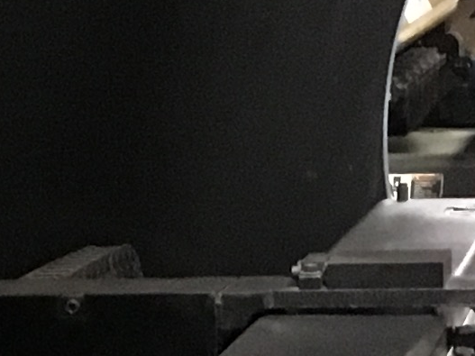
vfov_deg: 6.3
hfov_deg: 8.9
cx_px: 184
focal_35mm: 222
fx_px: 3046
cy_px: 933
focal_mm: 4.15
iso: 250
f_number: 2.2
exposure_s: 1/15
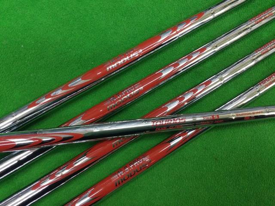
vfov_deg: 45.4
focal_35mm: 31
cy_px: 103
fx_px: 246
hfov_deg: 58.4
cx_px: 138
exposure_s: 1/30
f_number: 2.4
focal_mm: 3.3
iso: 160
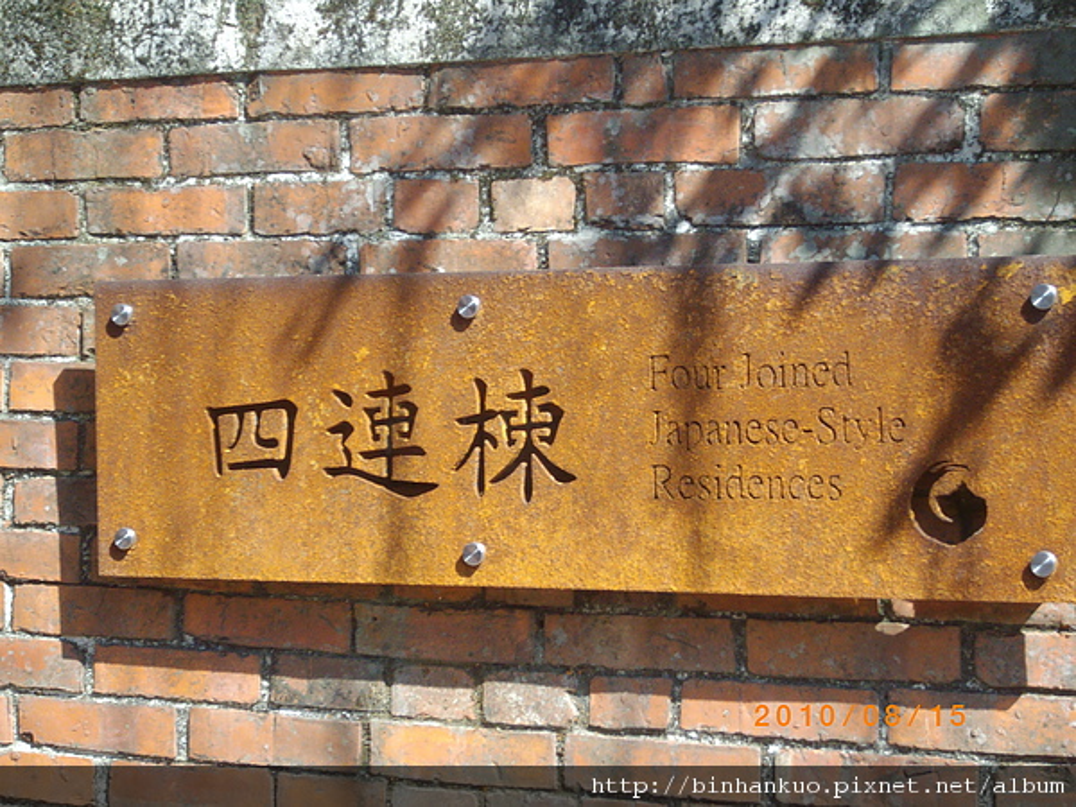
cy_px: 404
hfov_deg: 21.1
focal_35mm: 93
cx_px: 538
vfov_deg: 15.9
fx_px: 2891
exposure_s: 1/160
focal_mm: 15.3
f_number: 4.7
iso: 160
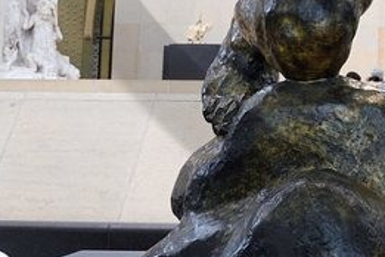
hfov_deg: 10.8
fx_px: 1968
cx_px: 574
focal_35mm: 184
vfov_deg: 7.1
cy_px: -326
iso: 1600
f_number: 6.3
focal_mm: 30
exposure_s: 1/40
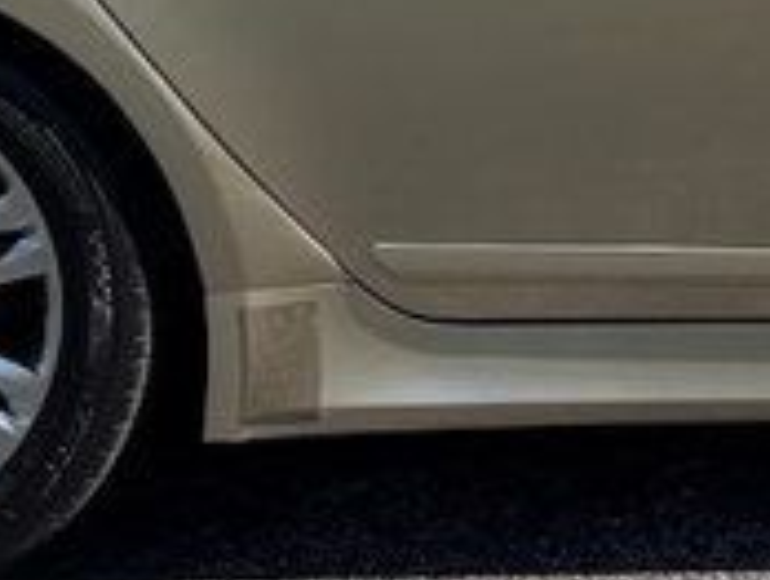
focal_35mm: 141
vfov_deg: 9.4
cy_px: -832
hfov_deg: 13.5
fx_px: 3141
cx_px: 1005
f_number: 1.78
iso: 80
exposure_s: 1/4405
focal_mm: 6.76
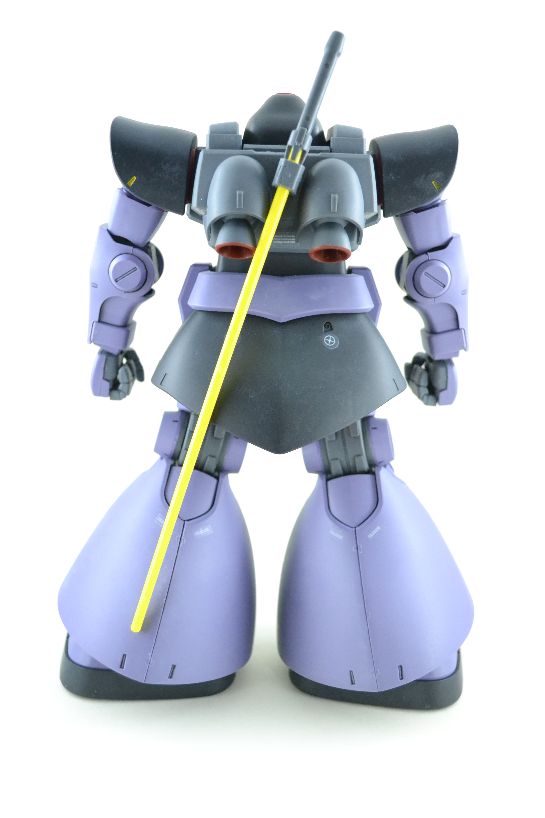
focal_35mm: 36
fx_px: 817
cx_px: 272
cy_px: 409
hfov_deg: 36.9
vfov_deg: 53.1
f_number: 4
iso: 3200
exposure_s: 1/200
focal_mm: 24
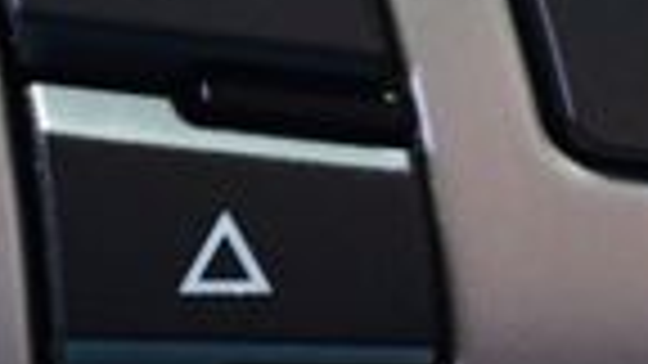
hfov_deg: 10.1
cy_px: 58
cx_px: 428
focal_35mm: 212
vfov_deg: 5.7
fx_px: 3651
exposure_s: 1/50
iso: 2000
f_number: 4.8
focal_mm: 30.5
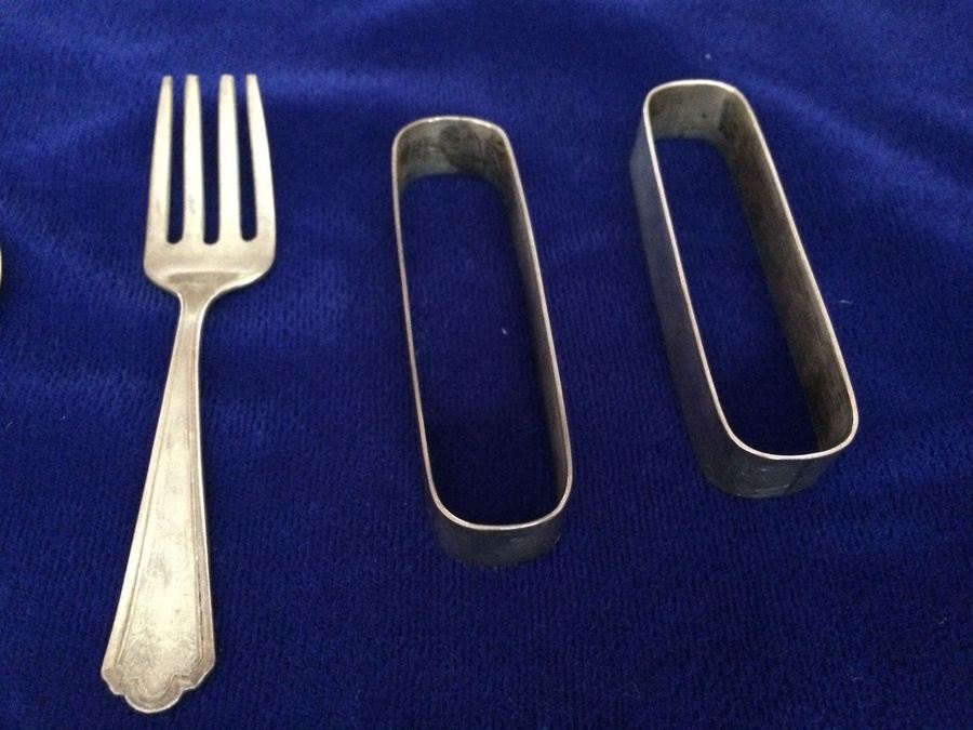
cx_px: 486
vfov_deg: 46.8
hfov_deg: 60.0
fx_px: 843
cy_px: 365
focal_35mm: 30
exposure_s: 1/15
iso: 1250
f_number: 2.2
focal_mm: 4.12
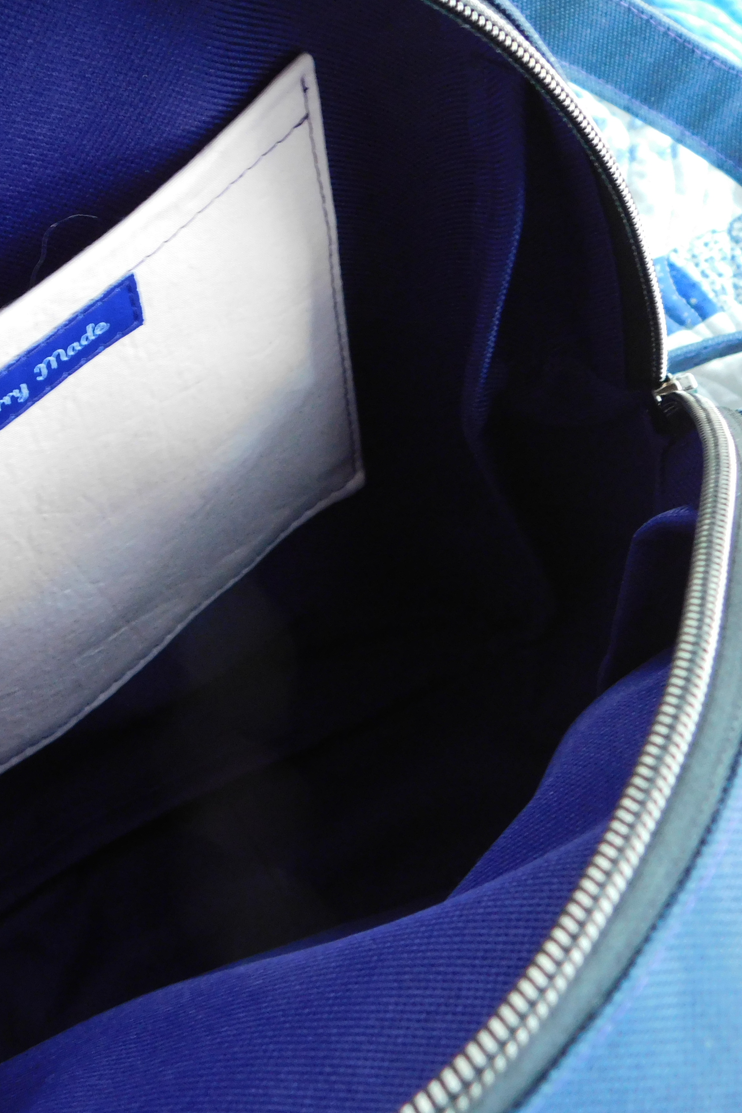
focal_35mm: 56
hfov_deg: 23.3
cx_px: 22
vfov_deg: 35.6
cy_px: 561
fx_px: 1731
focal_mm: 7.1
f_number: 3.6
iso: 450
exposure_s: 1/8
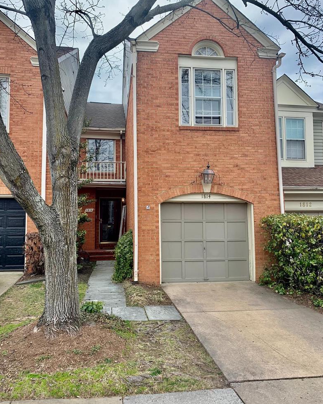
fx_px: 335
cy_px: 207
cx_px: 164
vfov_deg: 62.2
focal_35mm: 28
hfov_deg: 51.5
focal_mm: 4.25
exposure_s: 1/195
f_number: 1.8
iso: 25
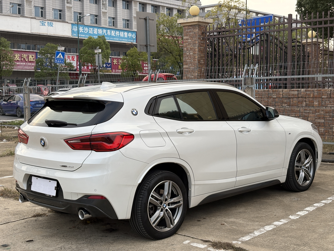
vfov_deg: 28.0
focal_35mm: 52
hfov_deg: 36.8
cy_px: 126
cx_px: 167
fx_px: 502
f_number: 1.6
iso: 40
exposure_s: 1/330
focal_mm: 5.96
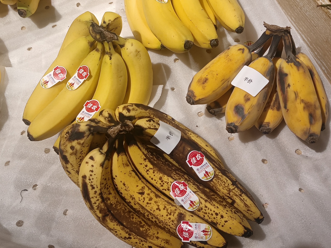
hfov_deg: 44.8
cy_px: 124
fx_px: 402
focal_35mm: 42
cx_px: 166
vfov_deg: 34.3
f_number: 1.8
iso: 100
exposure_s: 1/113
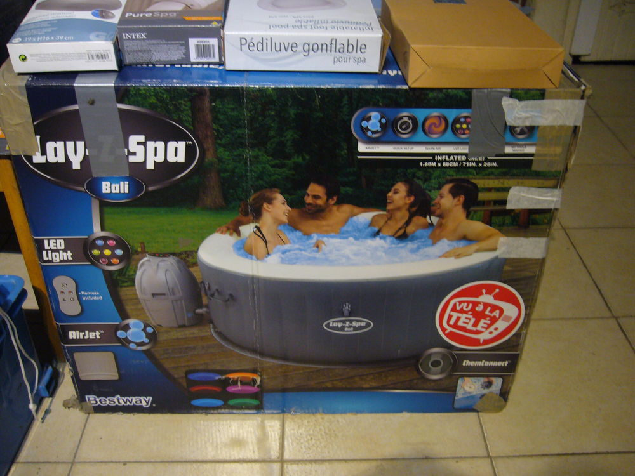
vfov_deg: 40.7
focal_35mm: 35
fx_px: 642
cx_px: 318
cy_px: 238
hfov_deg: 52.6
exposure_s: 1/8
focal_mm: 5.8
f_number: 2.8
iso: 200
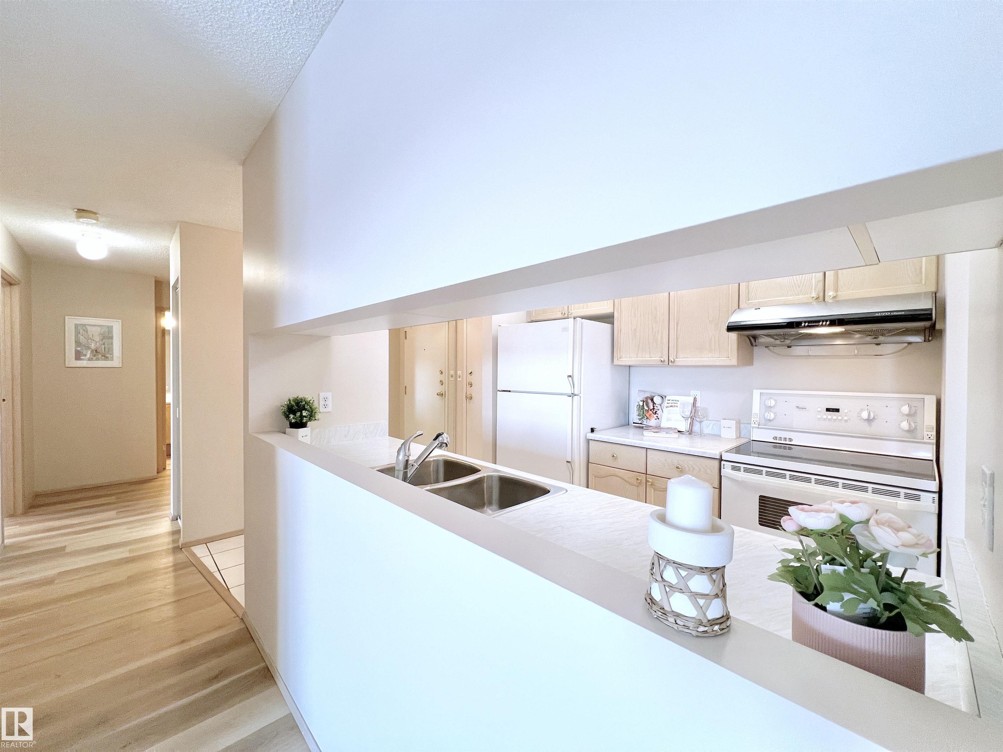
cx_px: 502
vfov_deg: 89.9
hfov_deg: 106.2
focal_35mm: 13
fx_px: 377
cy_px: 376
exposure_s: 1/120
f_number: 1.8
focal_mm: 1.57
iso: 250
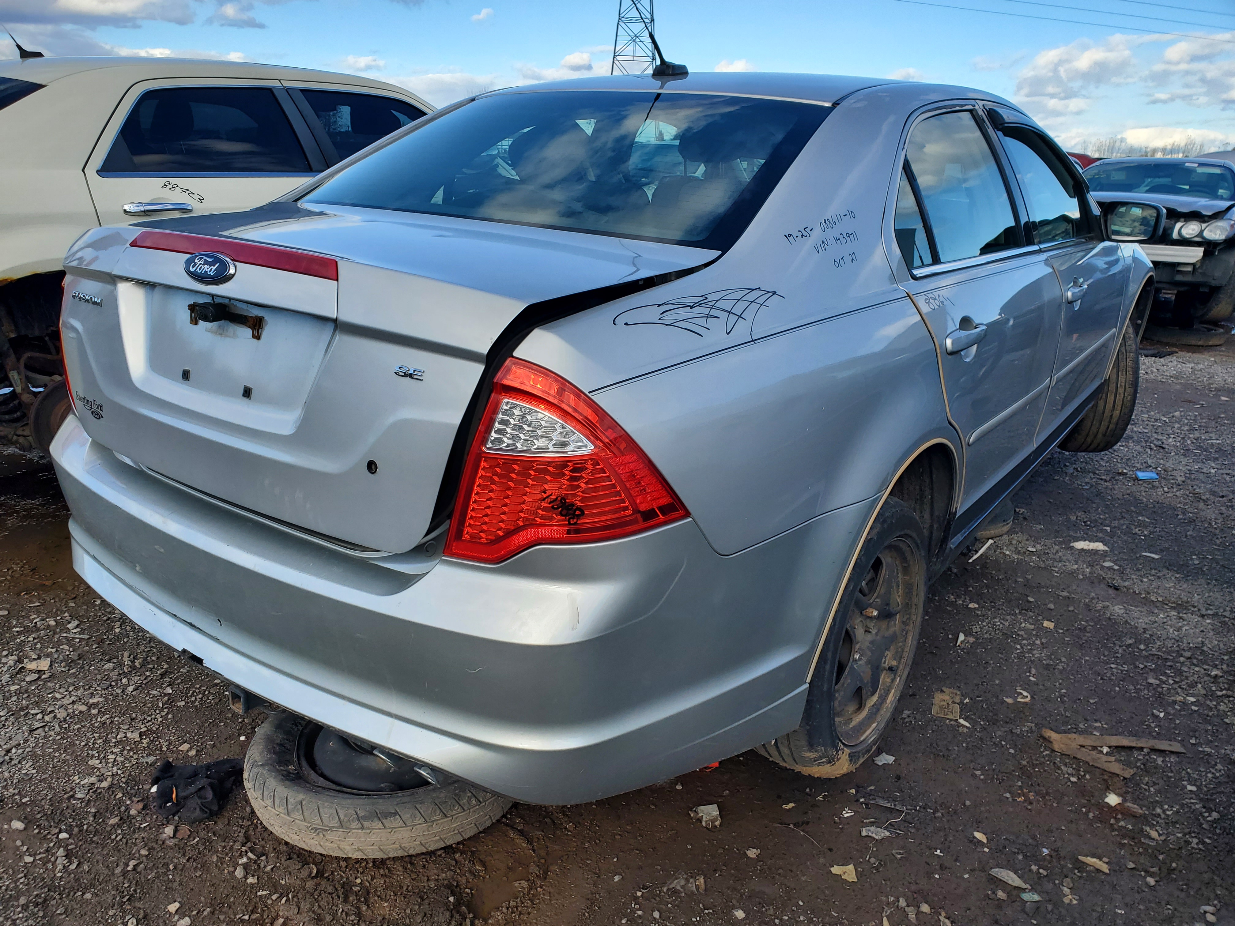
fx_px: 928
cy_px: 463
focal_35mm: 26
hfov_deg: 67.3
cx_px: 618
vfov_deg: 53.1
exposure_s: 1/834
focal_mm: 4.3
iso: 50
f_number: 2.4
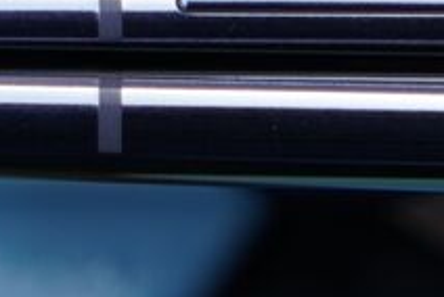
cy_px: 27
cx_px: 346
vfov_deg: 5.0
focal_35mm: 273
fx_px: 3372
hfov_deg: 7.5
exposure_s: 1/200
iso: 320
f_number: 6.3
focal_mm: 70
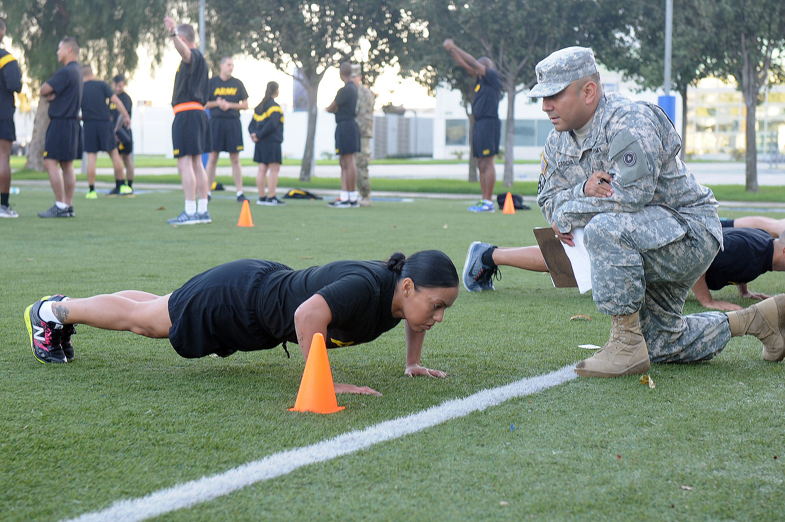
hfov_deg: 23.4
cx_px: 392
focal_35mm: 87
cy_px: 261
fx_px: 1895
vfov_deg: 15.7
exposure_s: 1/60
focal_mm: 58
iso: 200
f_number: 4
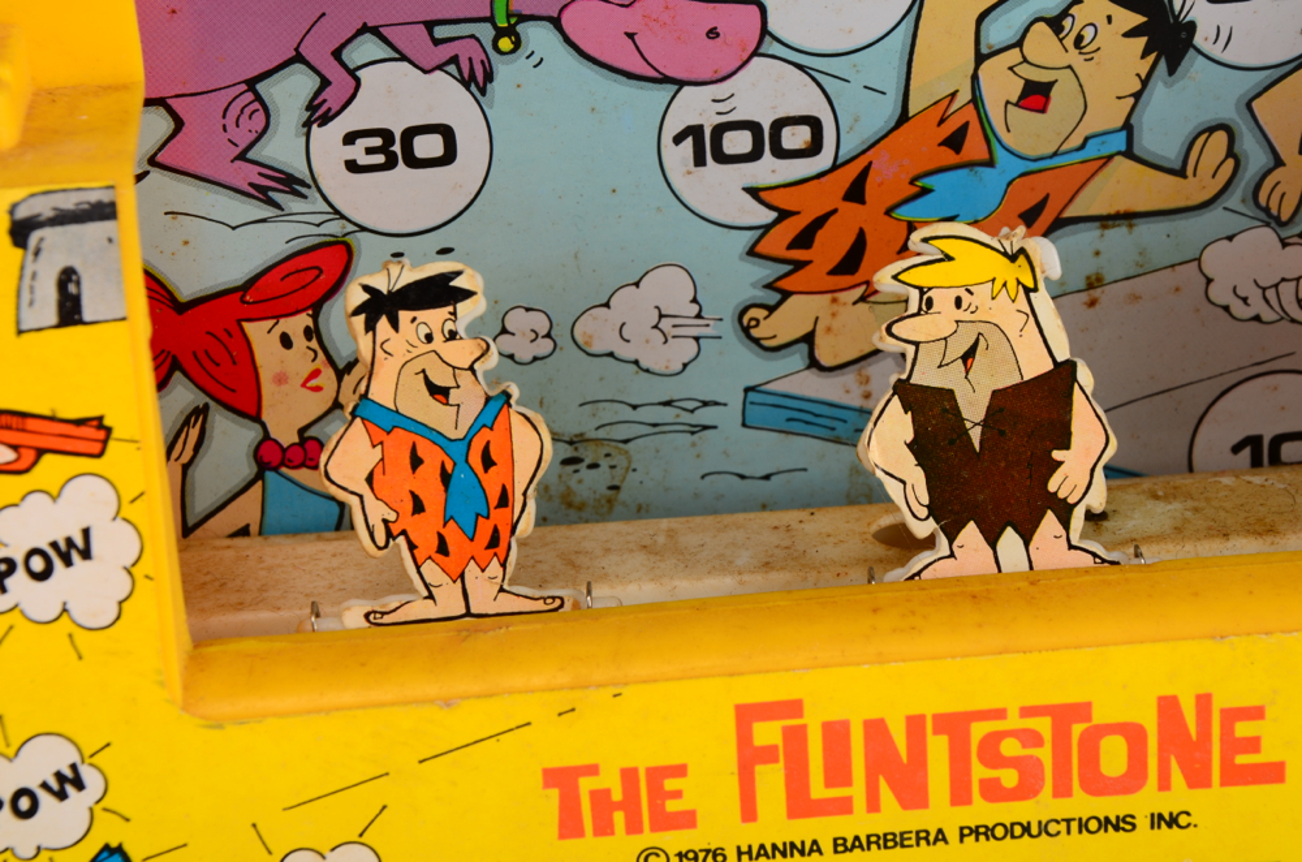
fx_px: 3356
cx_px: 651
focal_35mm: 93
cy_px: 431
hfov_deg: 22.0
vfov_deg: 14.6
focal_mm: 62
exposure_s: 1/200
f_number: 11
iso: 100
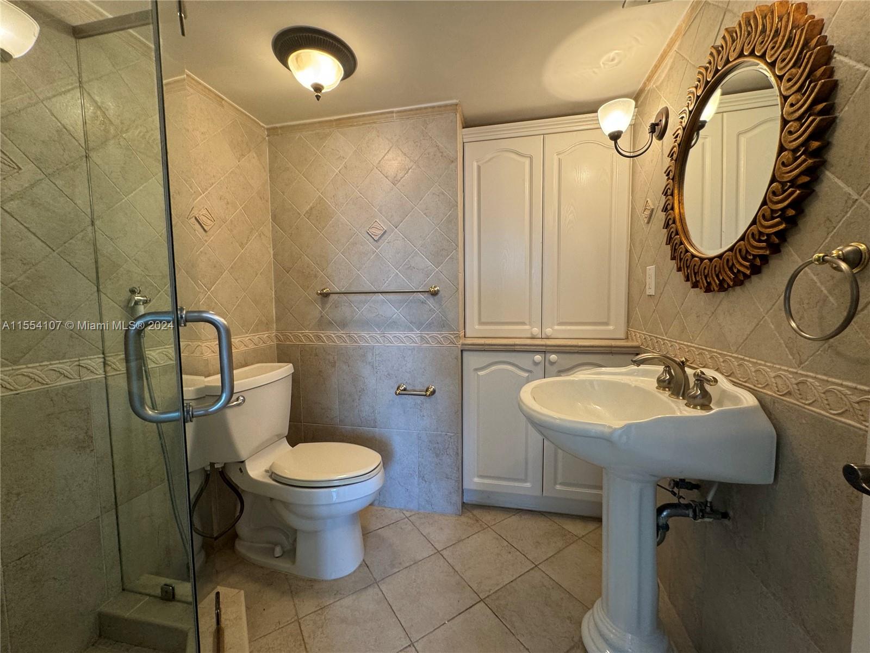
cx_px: 435
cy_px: 326
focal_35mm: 14
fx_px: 352
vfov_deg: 85.7
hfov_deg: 102.1
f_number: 2.2
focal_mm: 2.22
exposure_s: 1/60
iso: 160
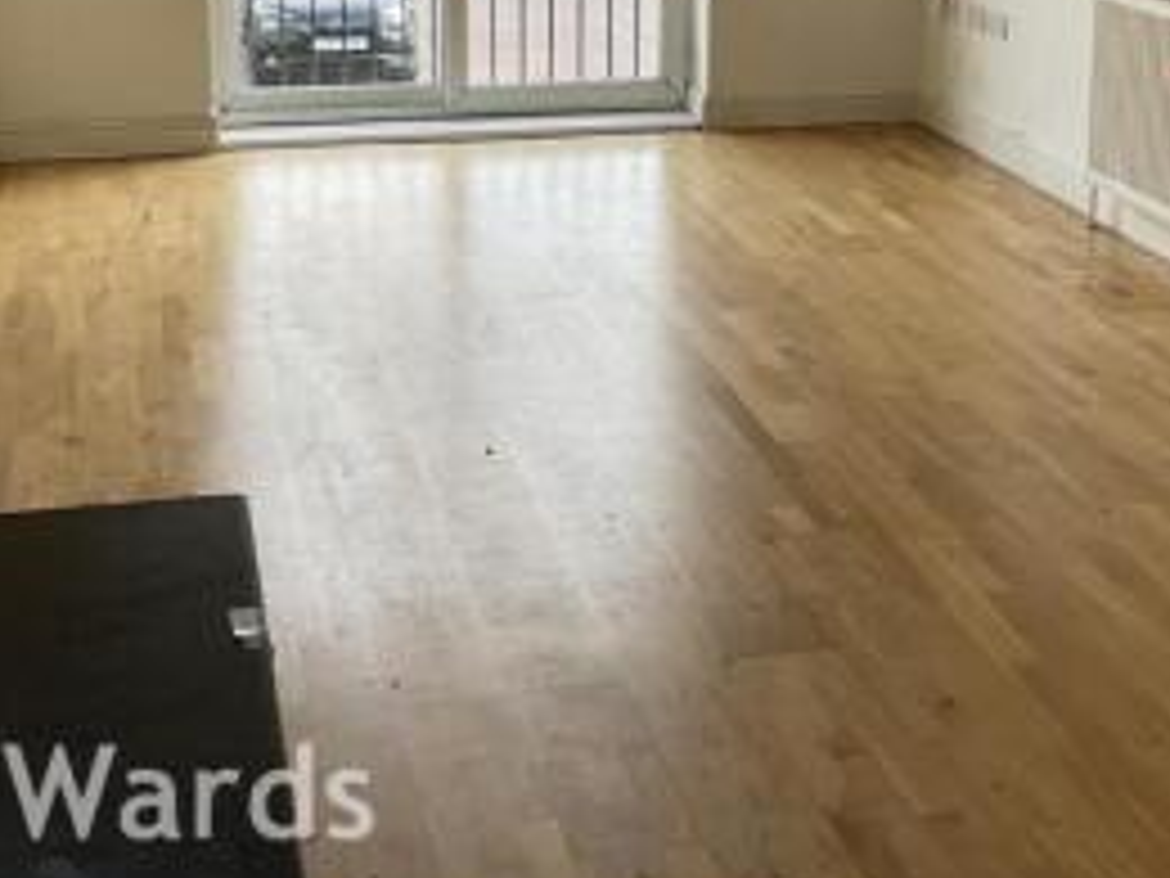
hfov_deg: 29.7
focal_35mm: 65
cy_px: 124
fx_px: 2197
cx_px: 718
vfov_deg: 22.2
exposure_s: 1/122
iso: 25
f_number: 1.8
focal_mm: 3
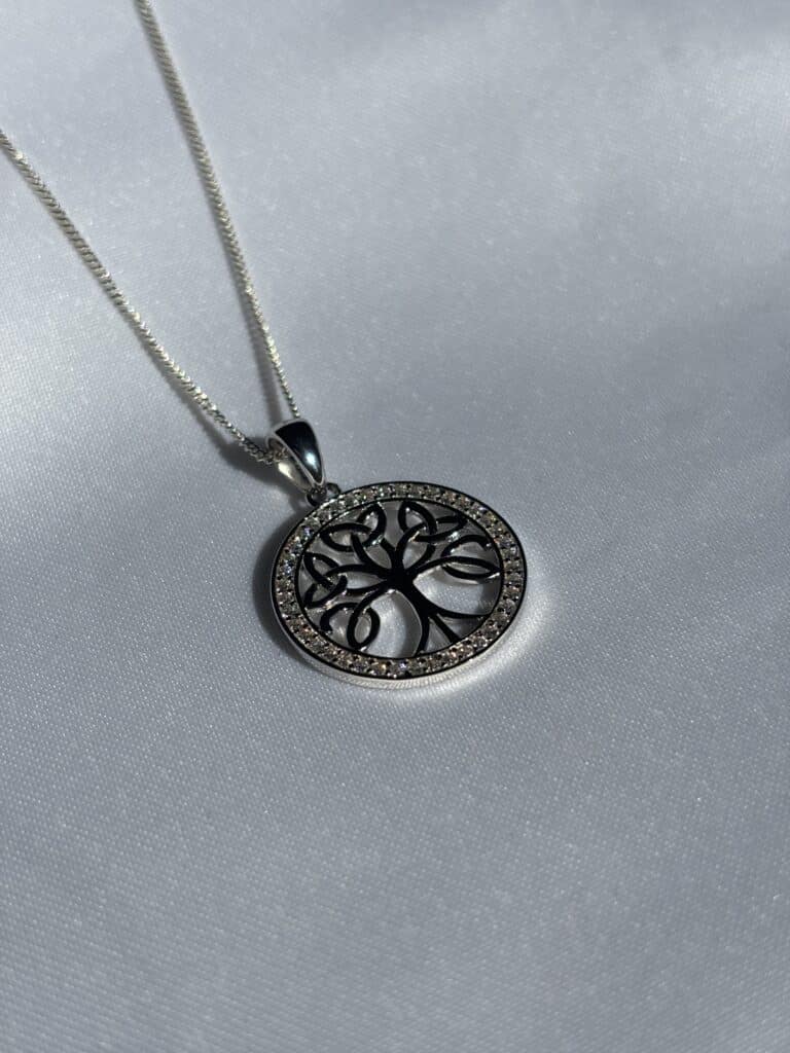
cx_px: 395
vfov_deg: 36.8
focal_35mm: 52
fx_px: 1582
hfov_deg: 28.0
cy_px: 526
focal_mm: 5.96
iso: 32
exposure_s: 1/5952
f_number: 1.6
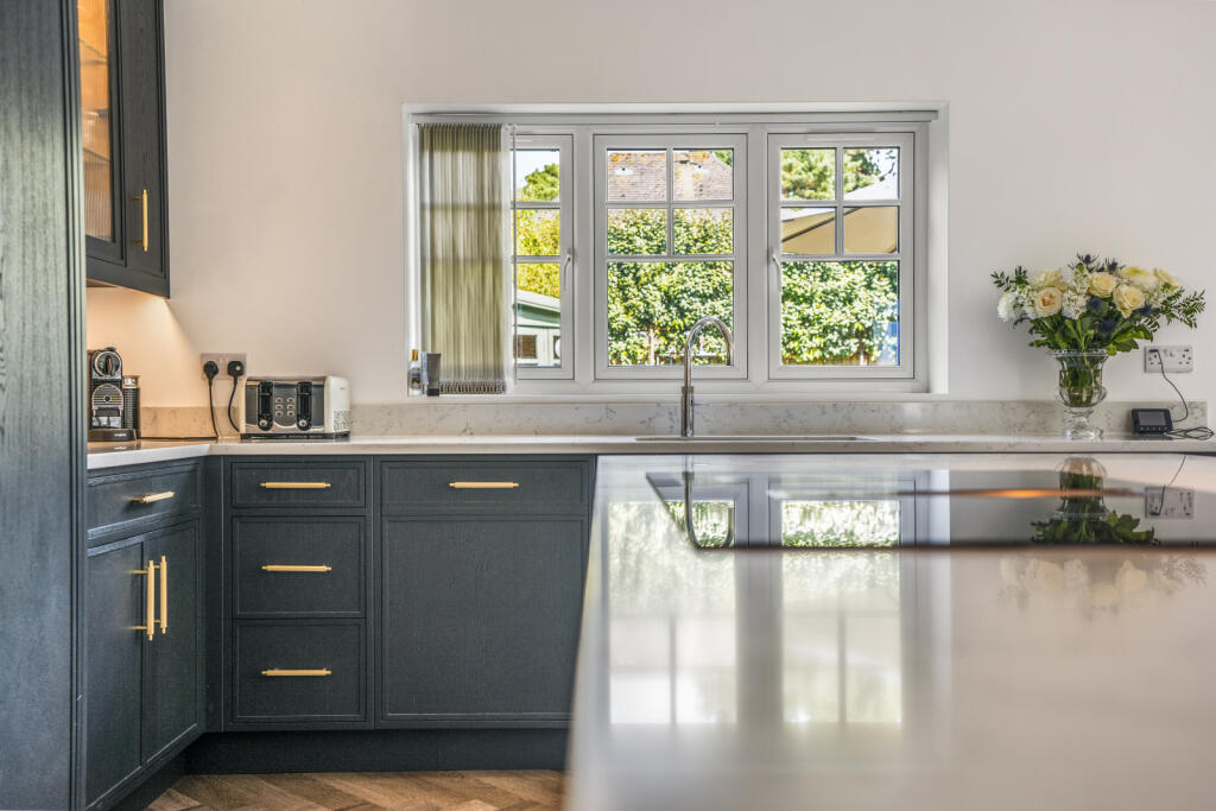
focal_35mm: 35
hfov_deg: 54.4
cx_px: 608
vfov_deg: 37.9
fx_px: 1182
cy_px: 406
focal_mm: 35
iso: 200
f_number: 3.5
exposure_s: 1/100
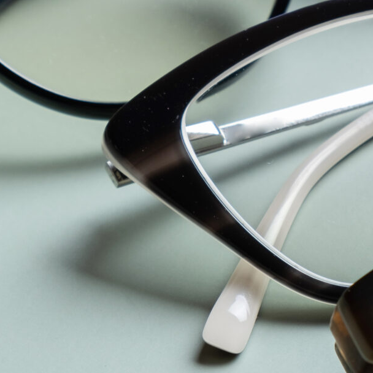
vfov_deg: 5.9
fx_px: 3621
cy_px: 32
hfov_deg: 5.9
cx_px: 277
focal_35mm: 297
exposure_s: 1/160
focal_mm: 55
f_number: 8
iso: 100
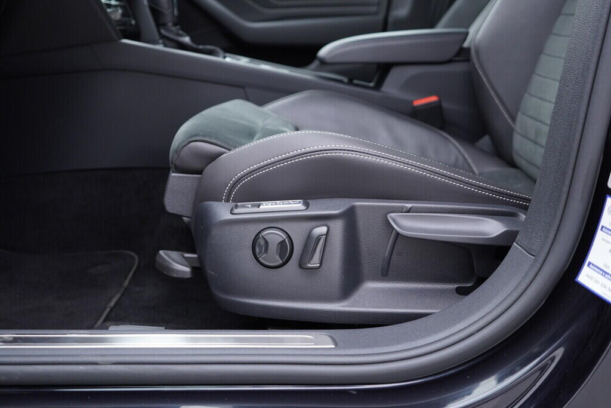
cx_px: 306
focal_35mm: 36
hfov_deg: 53.1
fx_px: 611
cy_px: 204
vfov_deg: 36.9
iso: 250
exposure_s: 1/40
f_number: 2.8
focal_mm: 24
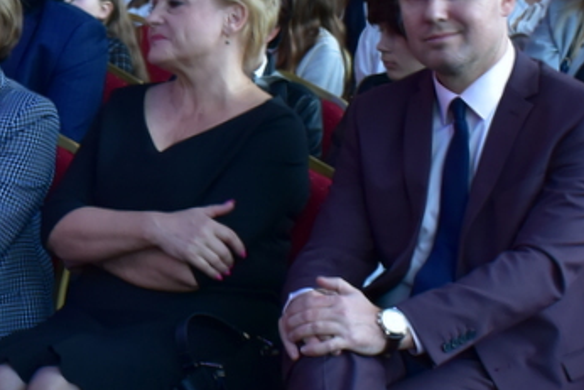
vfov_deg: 11.0
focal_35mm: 125
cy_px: 149
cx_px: -224
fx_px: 2029
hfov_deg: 15.4
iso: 560
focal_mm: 24
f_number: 6.3
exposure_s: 1/15
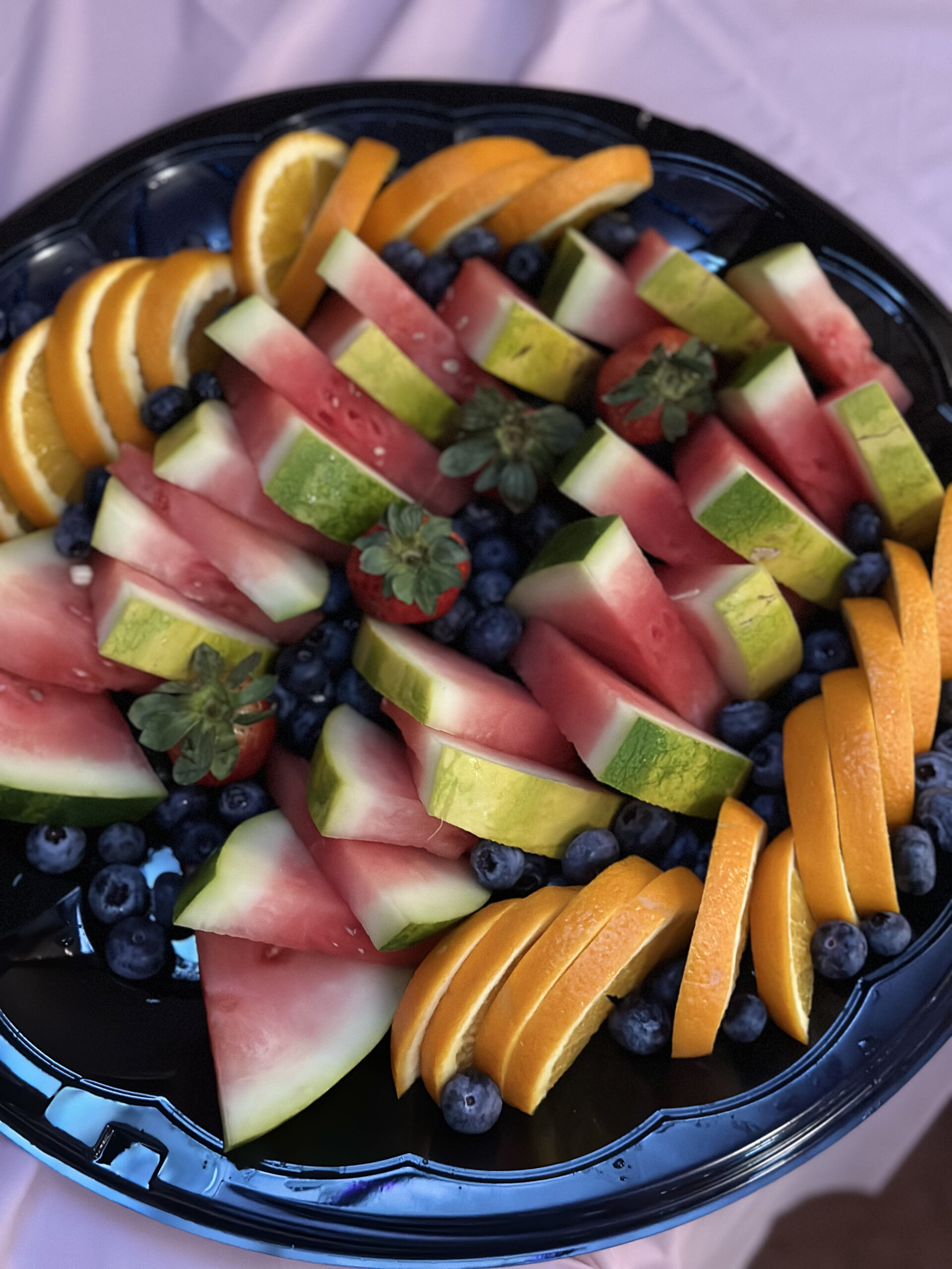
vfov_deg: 39.7
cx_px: 476
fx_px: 1760
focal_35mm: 48
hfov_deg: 30.3
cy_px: 634
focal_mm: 6.86
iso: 1000
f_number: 1.78
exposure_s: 1/30
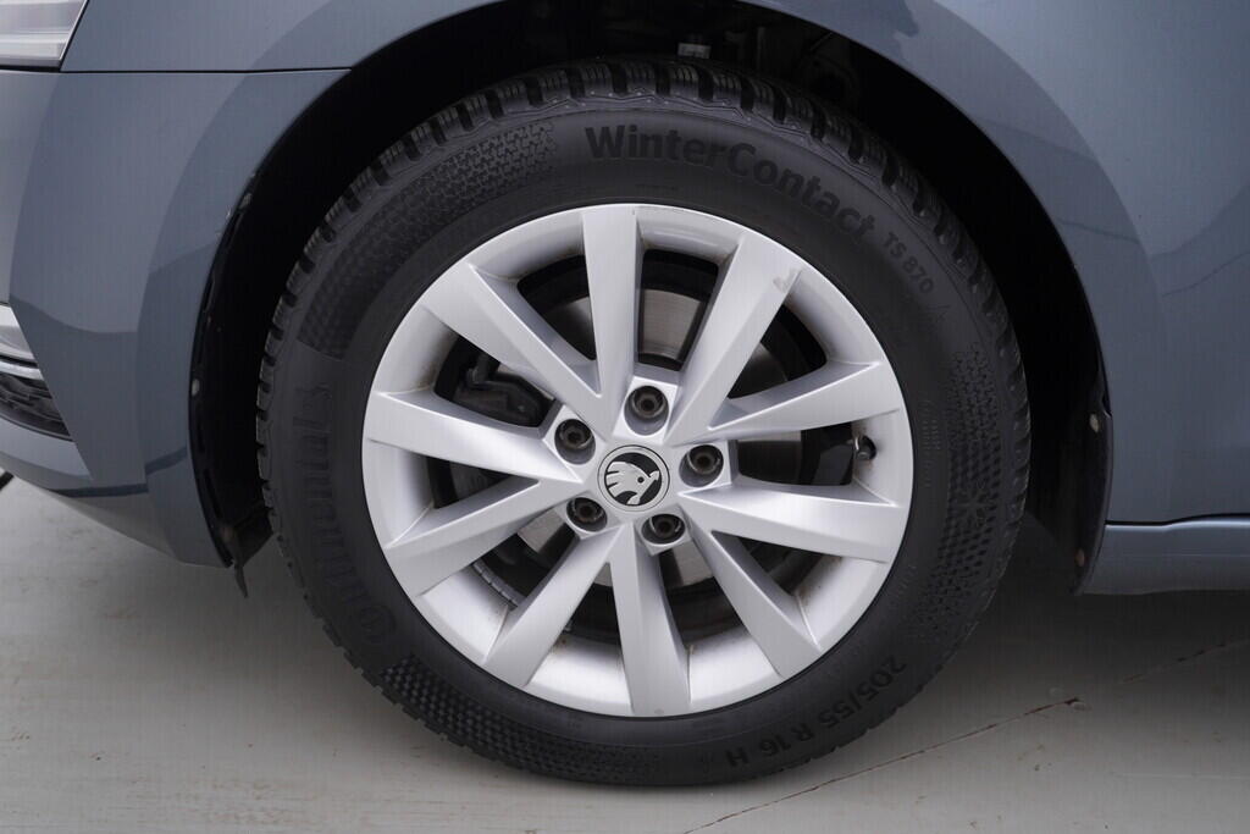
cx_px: 625
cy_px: 417
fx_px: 1250
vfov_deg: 36.9
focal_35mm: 36
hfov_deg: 53.1
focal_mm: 24
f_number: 4
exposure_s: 1/80
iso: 125
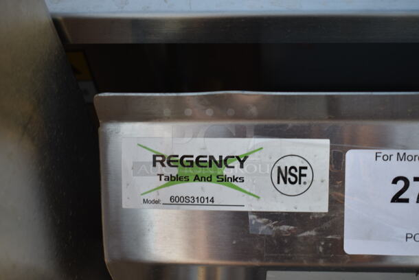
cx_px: 210
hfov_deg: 38.8
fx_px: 594
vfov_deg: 26.5
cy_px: 140
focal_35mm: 51
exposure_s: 1/125
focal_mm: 34
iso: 100
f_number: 4.5
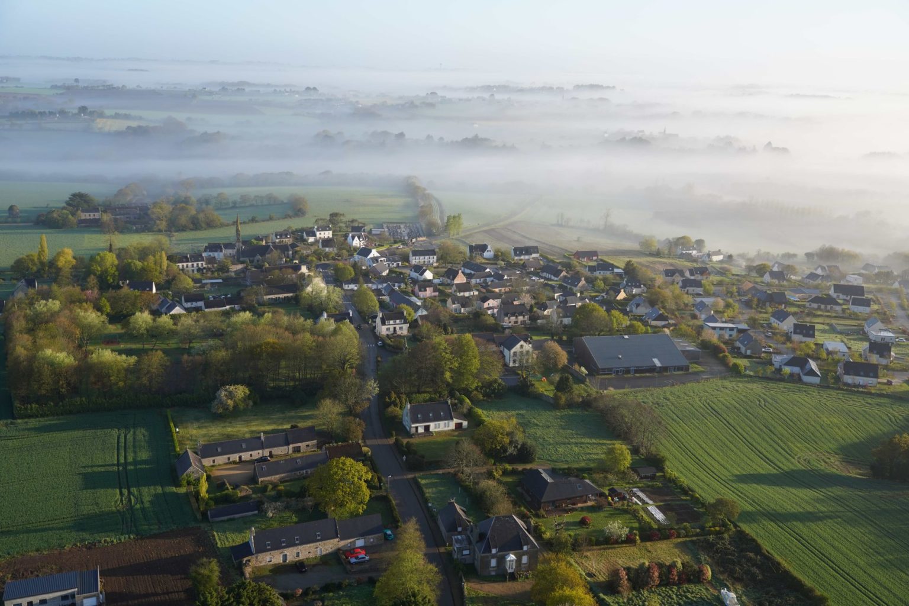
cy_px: 303
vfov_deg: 38.9
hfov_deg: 55.8
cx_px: 454
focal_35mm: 34
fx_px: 858
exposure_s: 1/1000
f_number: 4
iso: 320
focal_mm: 34
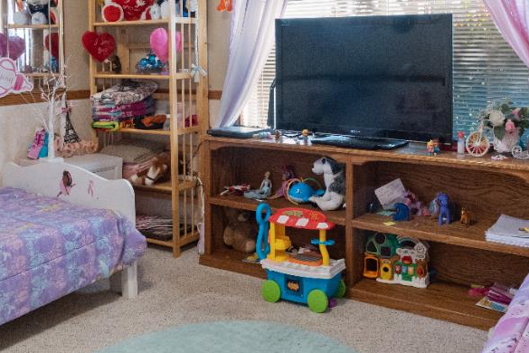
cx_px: 344
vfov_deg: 31.6
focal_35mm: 41
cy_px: 60
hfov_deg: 46.8
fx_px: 602
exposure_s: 1/30
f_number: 8
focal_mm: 16
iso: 8000
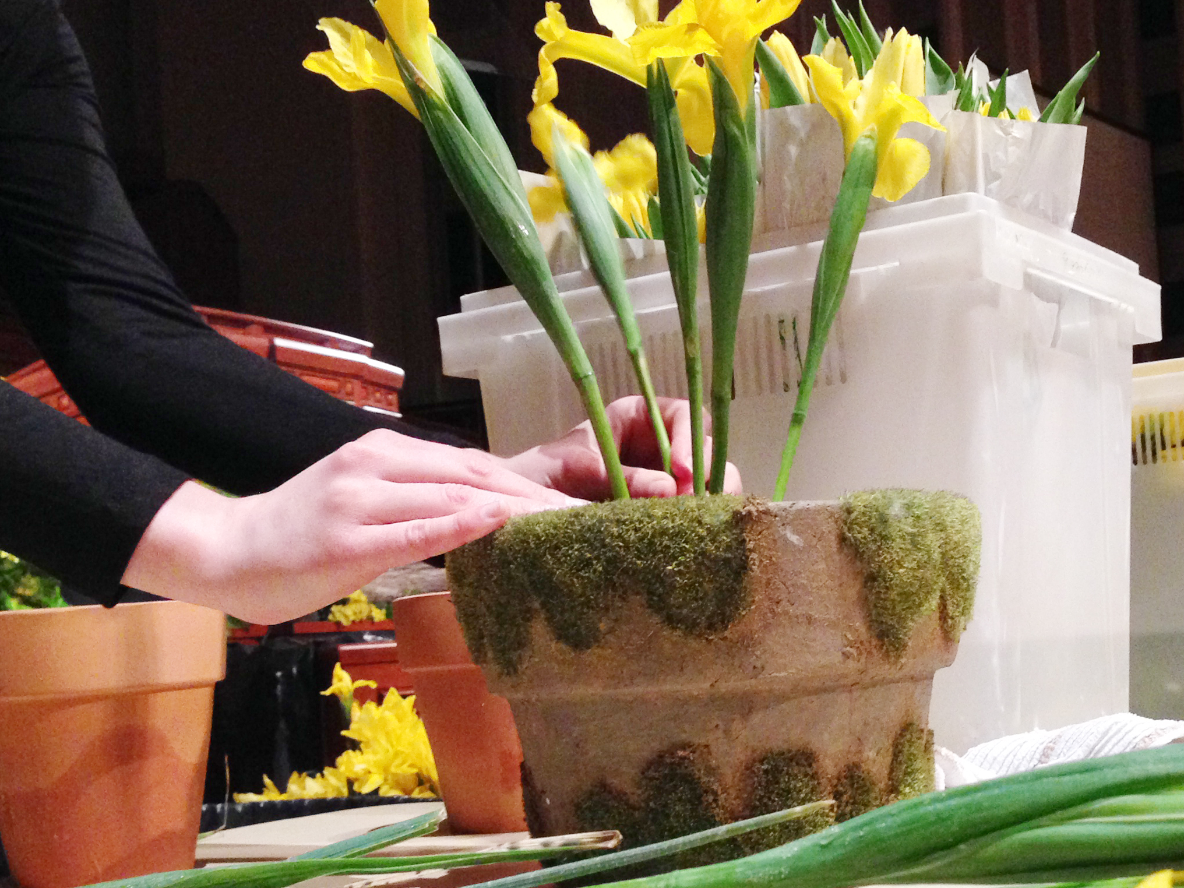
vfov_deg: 27.4
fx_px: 1813
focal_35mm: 53
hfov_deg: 35.9
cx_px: 763
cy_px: 575
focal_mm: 4.12
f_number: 2.4
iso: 320
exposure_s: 1/20
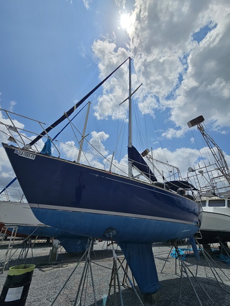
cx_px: 115
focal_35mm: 13
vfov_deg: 106.2
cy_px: 153
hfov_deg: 89.9
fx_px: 115
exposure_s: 1/8457
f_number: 2.2
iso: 50
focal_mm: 2.2
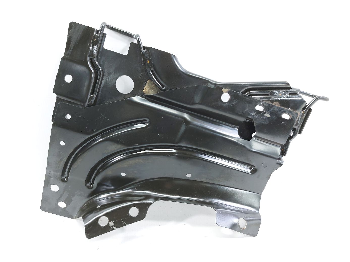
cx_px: 175
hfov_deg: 71.6
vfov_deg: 56.8
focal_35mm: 24
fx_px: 243
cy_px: 131
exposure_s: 1/50
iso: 125
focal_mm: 5.23
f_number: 1.8
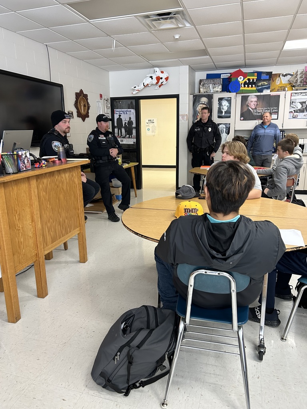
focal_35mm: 26
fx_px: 307
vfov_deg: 67.3
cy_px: 204
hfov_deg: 53.1
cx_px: 154
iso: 250
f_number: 1.5
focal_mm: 5.7
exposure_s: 1/60
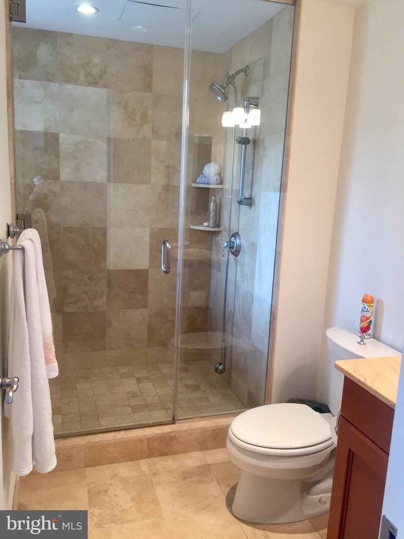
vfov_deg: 61.7
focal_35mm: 29
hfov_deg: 48.2
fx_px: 451
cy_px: 270
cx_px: 202
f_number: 2.2
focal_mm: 4.15
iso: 50
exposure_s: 1/30
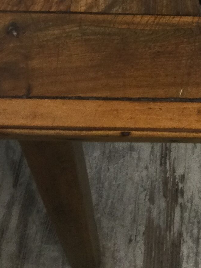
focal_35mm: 115
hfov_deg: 12.6
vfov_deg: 15.6
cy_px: -151
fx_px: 890
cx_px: 244
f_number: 2.4
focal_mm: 3.3
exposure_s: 1/33
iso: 64
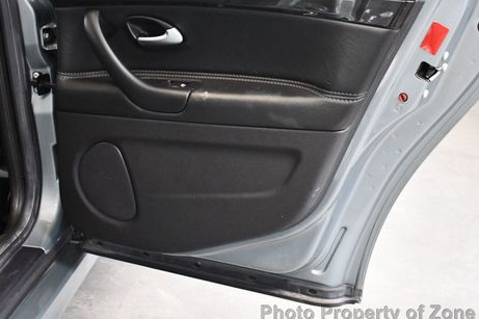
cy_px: 111
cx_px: 248
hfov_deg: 39.6
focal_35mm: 50
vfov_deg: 26.8
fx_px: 665
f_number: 3.5
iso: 3200
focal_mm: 18
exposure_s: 1/60
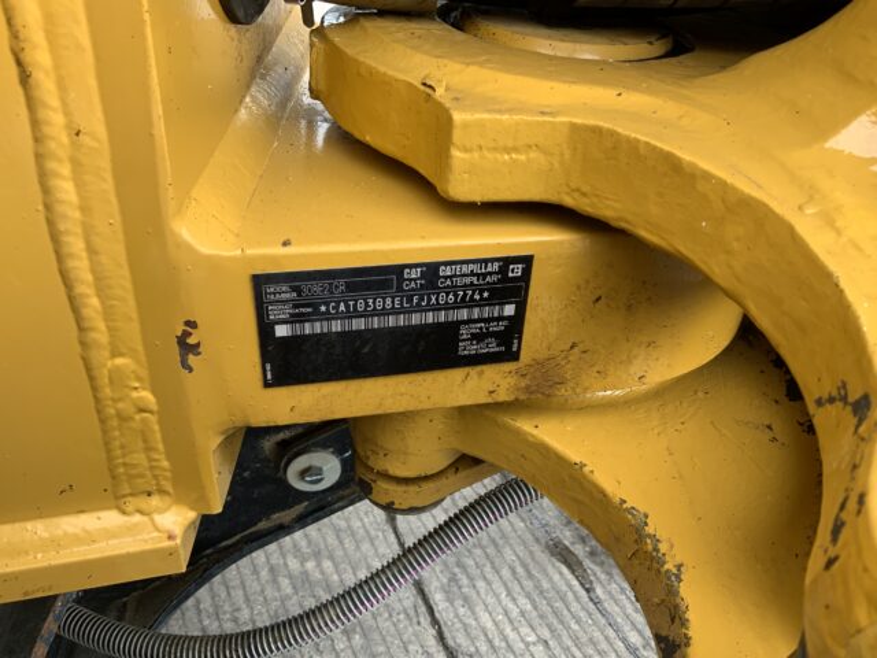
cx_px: 438
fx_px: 735
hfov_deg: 61.7
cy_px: 329
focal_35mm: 29
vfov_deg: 48.2
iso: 16
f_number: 1.8
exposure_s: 1/124
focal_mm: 3
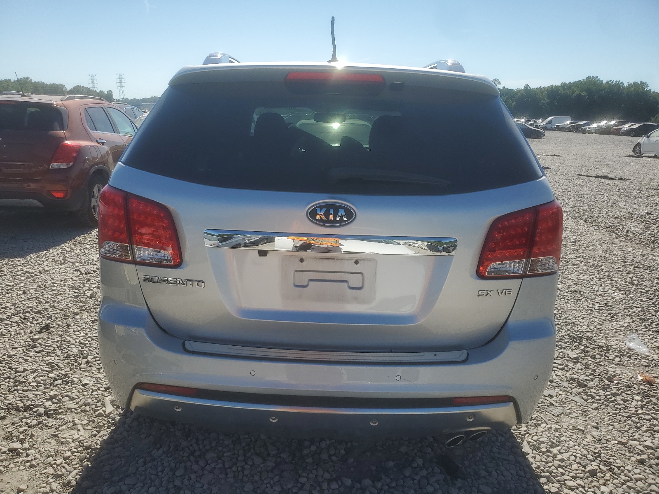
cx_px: 330
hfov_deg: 67.3
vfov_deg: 53.1
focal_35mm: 26
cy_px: 247
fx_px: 495
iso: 50
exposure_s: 1/3333
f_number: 1.5
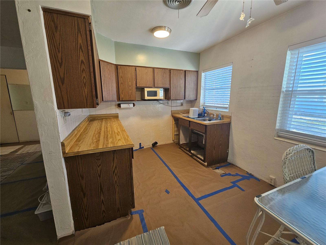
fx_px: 122
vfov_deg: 89.9
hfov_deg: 106.2
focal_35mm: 13
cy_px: 122
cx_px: 163
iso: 100
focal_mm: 2.2
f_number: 2.2
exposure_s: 1/60
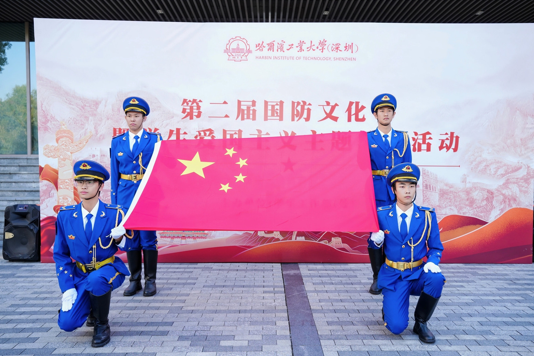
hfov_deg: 56.3
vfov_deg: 39.3
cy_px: 179
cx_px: 273
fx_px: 499
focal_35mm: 34
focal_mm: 32.6
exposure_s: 1/500
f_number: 4
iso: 640
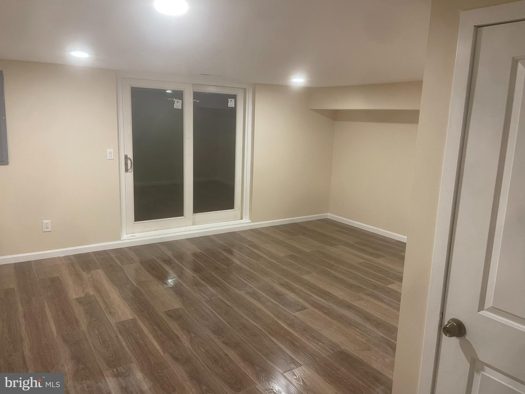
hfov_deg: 67.3
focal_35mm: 26
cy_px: 197
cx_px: 262
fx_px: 394
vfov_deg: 53.1
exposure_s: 1/60
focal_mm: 5.1
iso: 160
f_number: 1.6
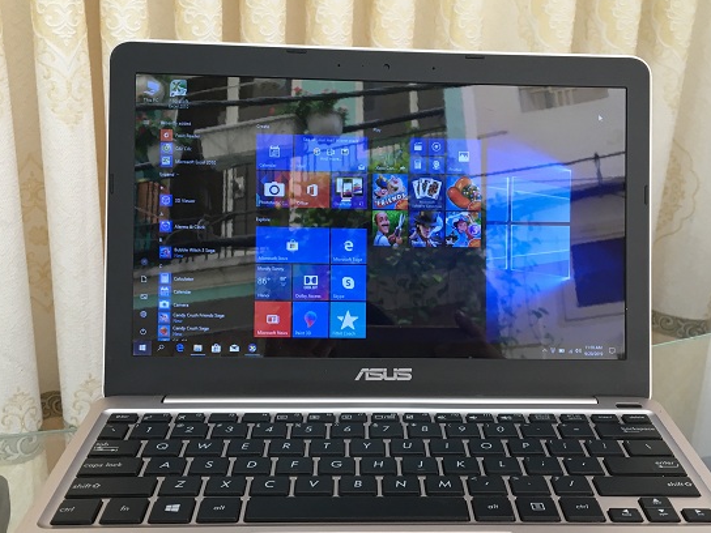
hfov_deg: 43.7
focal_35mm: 43
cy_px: 305
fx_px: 883
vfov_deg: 33.5
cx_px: 407
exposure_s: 1/33
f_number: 2.2
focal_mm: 4.15
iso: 32
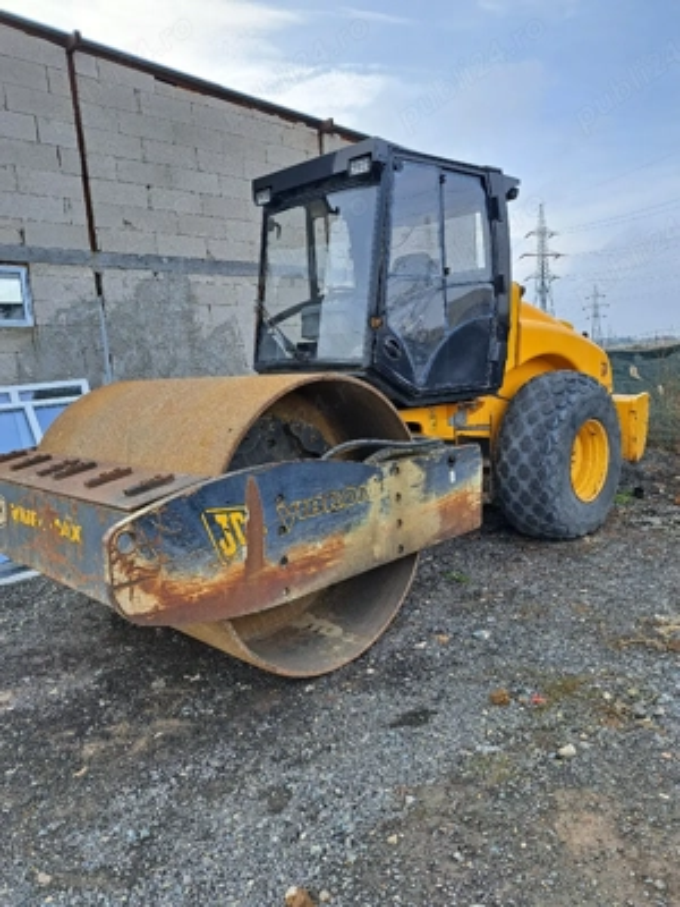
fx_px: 629
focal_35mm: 24
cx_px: 340
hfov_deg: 56.8
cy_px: 454
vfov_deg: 71.6
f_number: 1.8
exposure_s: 1/357
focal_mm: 5.23
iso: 50
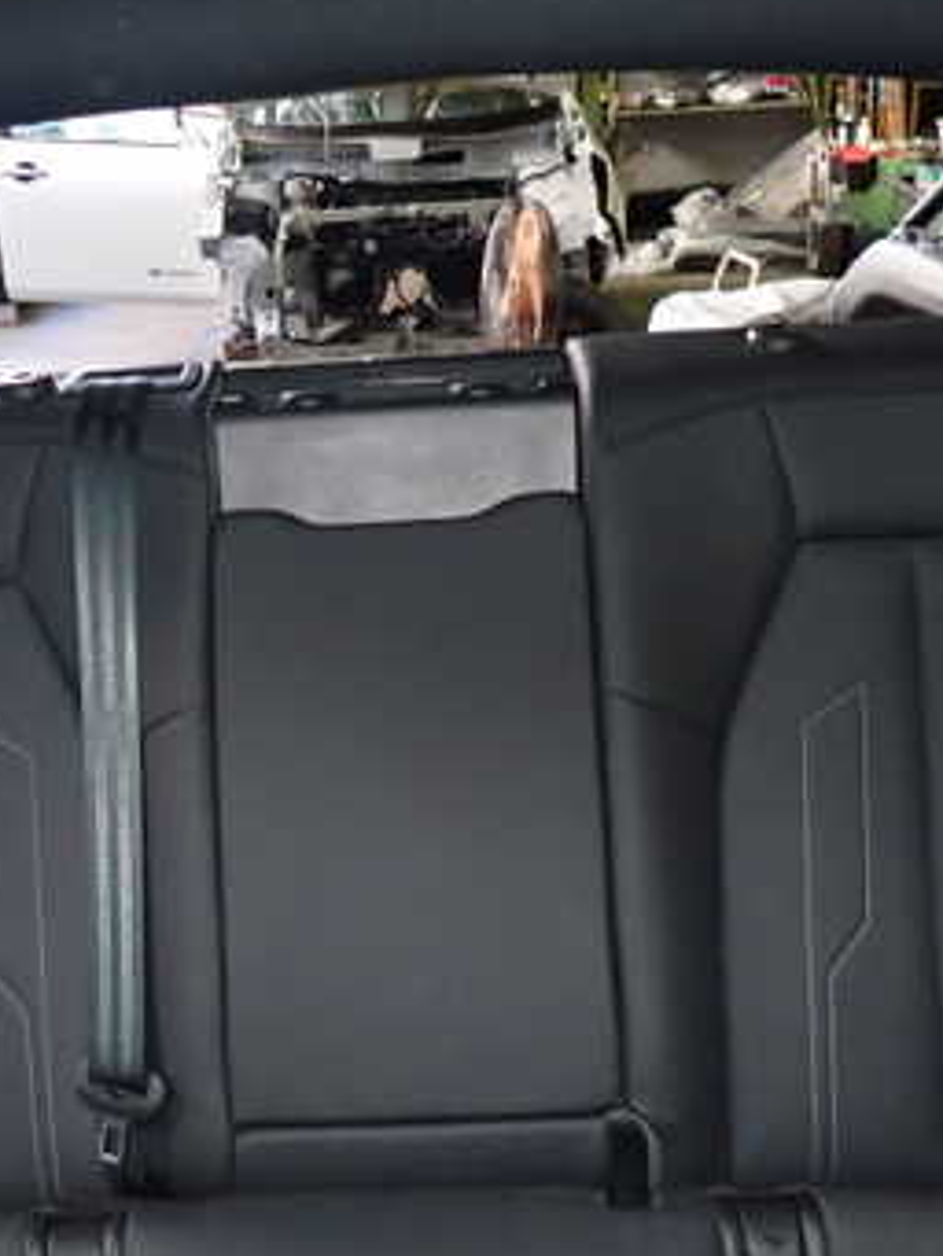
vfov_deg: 42.9
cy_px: 597
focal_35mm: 44
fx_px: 1597
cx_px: 339
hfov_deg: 32.7
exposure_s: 1/30
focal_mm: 4.5
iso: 640
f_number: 5.6
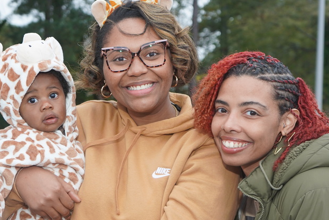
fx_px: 631
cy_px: 146
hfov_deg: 29.2
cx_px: 145
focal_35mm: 69
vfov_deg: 19.7
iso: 800
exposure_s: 1/160
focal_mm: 42
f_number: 4.5
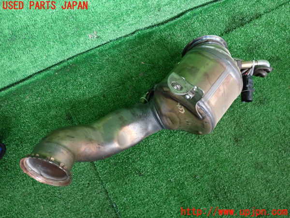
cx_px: 145
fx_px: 251
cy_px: 109
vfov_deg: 46.8
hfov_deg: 60.0
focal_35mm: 30
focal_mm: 5.4
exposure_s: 1/30
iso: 800
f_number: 2.3
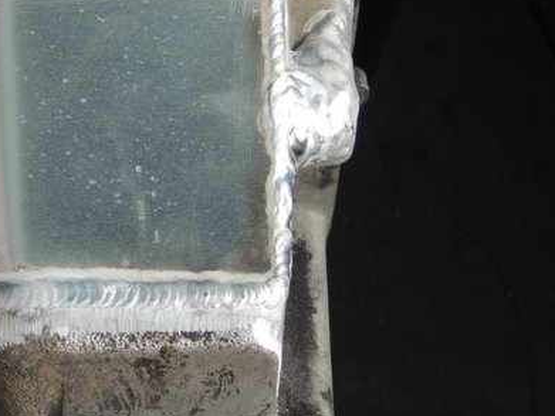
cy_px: 104
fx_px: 2757
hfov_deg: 11.5
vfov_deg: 8.6
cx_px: 118
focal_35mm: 172
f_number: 4.2
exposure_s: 1/500
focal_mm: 18.7
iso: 100
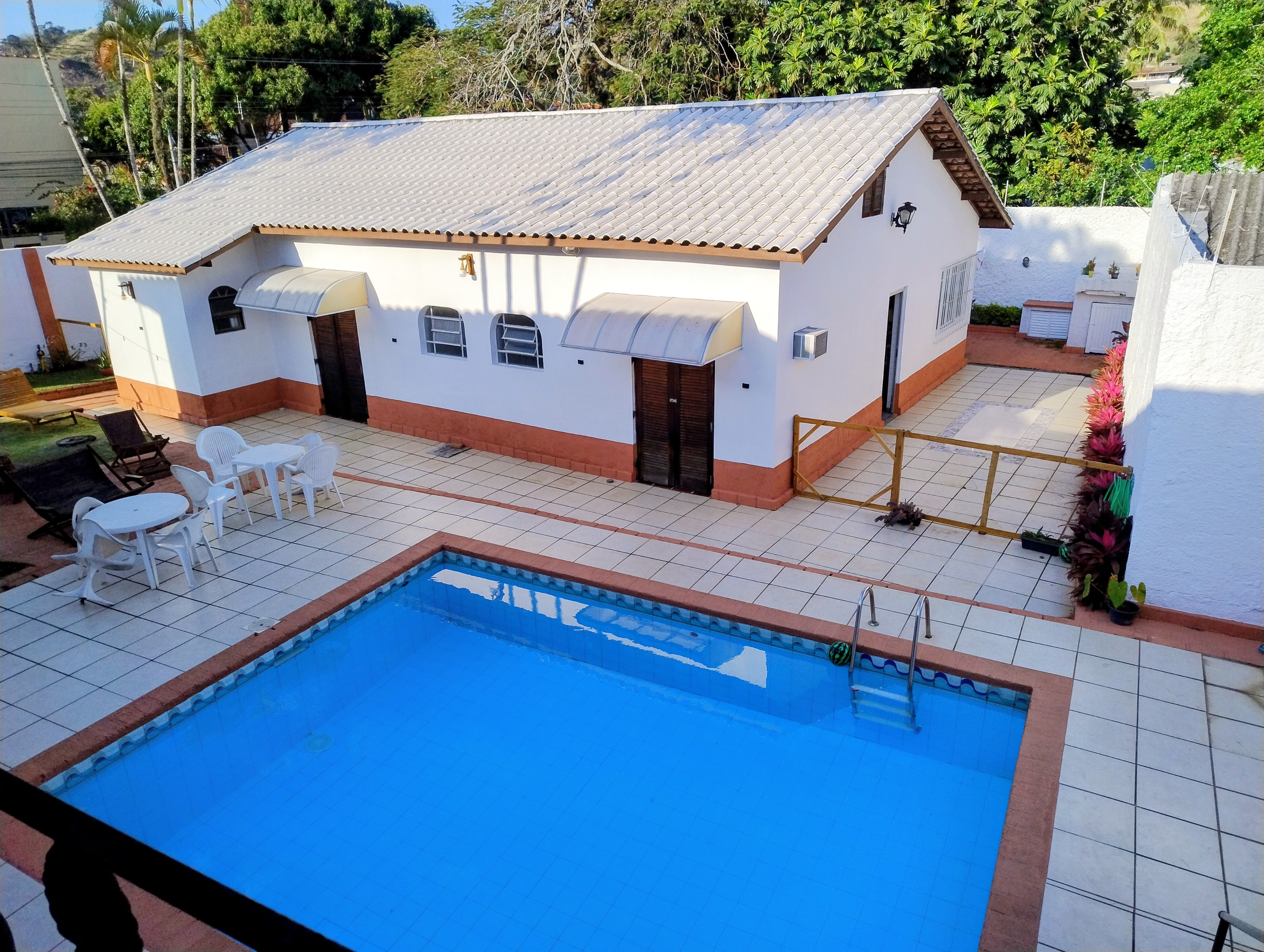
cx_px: 632
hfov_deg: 71.5
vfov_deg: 56.9
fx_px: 878
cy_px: 476
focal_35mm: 24
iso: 101
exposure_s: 1/1527
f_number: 1.8
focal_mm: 5.56
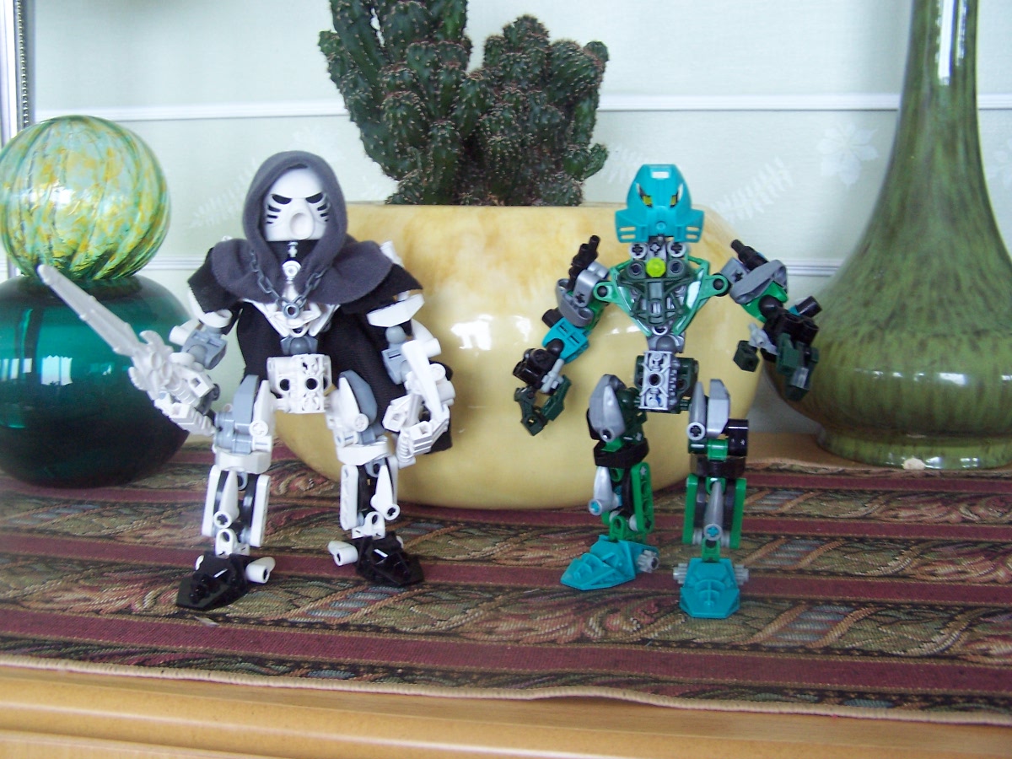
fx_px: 1111
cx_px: 506
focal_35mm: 38
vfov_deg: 37.7
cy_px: 380
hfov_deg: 49.0
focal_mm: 6.3
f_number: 2.8
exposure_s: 1/8
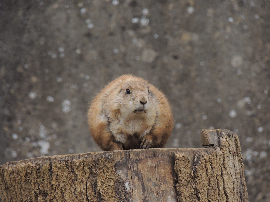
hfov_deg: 3.6
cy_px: 101
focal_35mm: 550
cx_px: 135
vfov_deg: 2.7
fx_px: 4290
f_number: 4.9
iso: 200
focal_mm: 98.1
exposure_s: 1/250
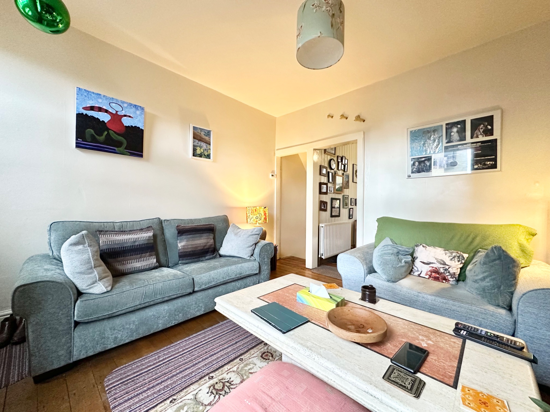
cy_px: 206
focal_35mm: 14
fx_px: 222
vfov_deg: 85.7
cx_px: 275
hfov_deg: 102.1
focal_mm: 2.22
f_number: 2.2
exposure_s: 1/50
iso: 320
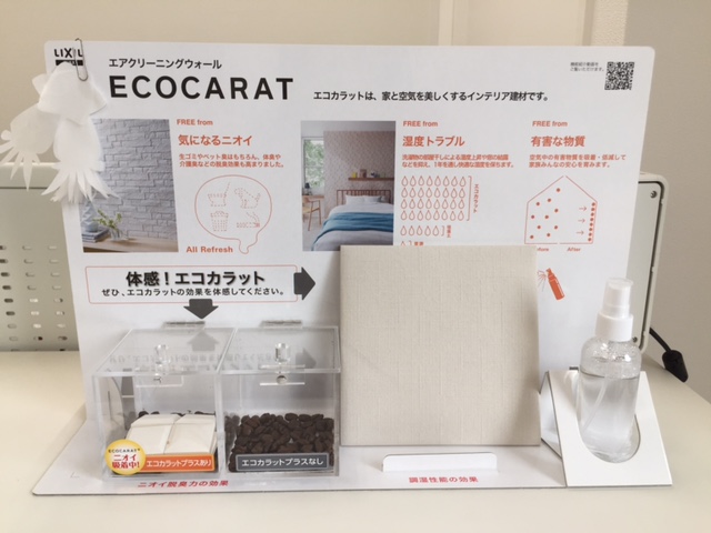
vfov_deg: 48.2
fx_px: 596
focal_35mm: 29
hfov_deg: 61.7
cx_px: 356
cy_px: 266
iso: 32
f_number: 2.2
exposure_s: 1/60
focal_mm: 4.15
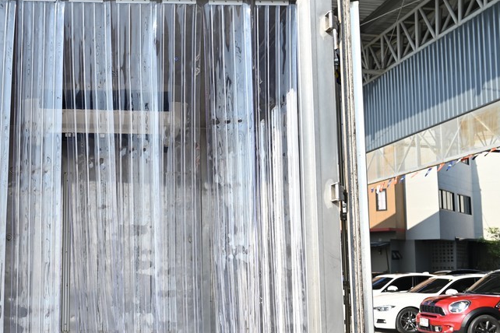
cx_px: 117
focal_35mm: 49
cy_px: 208
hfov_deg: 39.2
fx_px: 679
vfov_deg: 27.5
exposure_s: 1/350
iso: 100
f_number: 5.6
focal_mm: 28.5
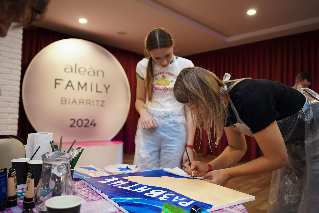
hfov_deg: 65.5
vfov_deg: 46.4
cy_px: 106
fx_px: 248
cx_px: 160
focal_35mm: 28
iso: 400
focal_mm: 28
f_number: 2.8
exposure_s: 1/60
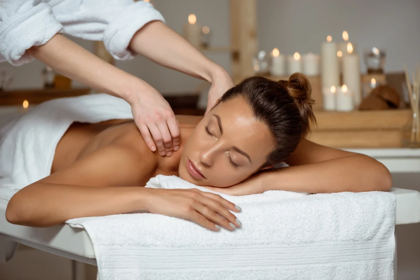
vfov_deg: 13.0
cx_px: 210
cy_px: 140
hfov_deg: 19.5
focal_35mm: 105
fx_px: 1225
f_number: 4
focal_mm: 105
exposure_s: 1/125
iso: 100
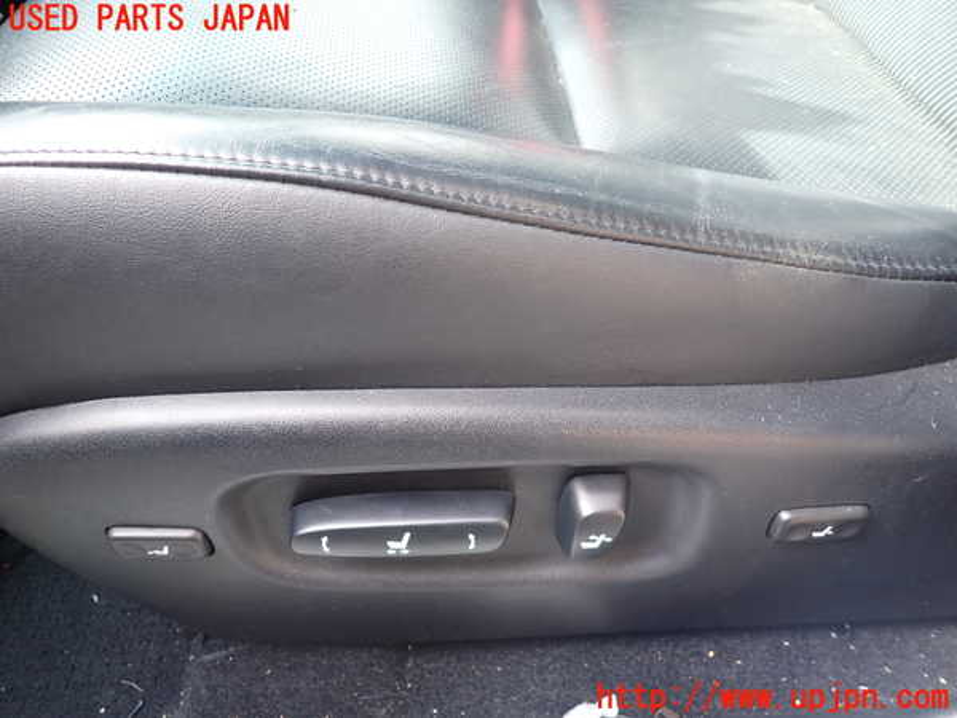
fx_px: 691
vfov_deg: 54.9
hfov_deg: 69.4
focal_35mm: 25
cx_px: 478
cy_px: 359
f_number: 2
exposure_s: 1/60
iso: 160
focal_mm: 4.5
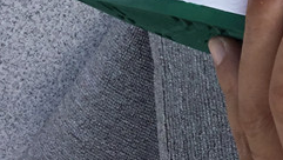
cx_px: 308
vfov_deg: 9.3
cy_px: -116
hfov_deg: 16.5
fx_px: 946
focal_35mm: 126
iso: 25
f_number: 2.4
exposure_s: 1/388
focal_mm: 3.3
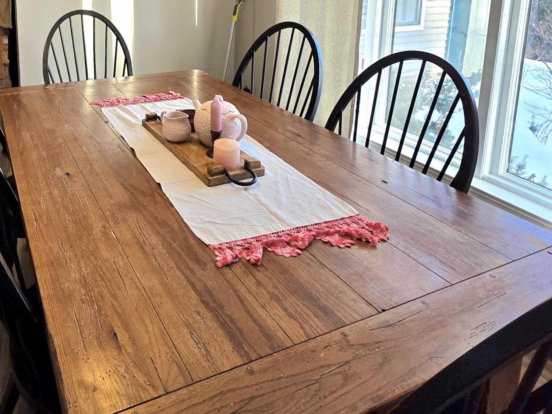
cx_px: 133
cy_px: 31
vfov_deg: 47.0
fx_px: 415
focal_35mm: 26
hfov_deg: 63.1
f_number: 1.9
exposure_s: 1/120
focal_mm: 2.2
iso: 40
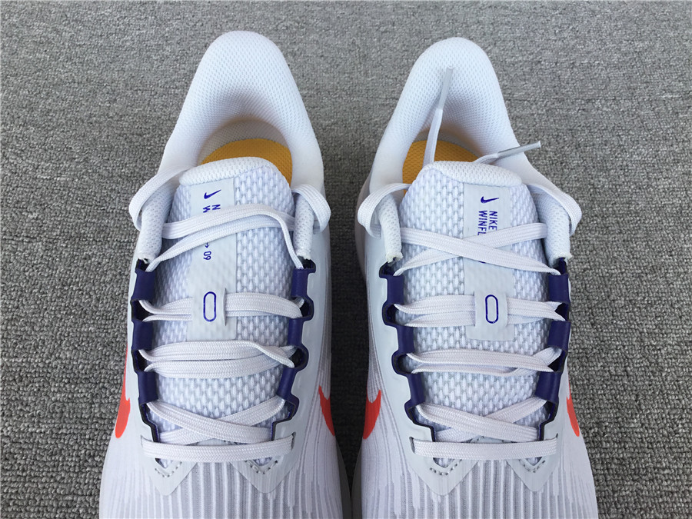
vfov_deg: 45.4
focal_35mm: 31
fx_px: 620
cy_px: 260
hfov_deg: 58.4
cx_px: 346
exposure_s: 1/357
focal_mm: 3.3
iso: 25
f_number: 2.4
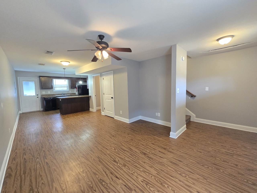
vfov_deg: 89.9
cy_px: 96
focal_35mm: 13
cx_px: 128
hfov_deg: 106.2
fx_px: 97
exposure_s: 1/60
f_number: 2.2
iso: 500
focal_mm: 2.2
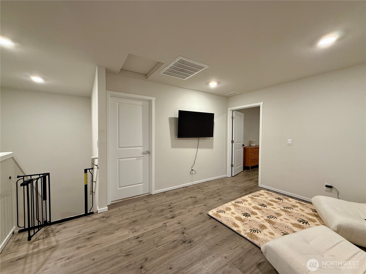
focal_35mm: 14
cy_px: 137
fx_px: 148
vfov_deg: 85.7
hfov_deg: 102.1
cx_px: 183
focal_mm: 2.22
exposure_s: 1/60
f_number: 2.2
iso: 250
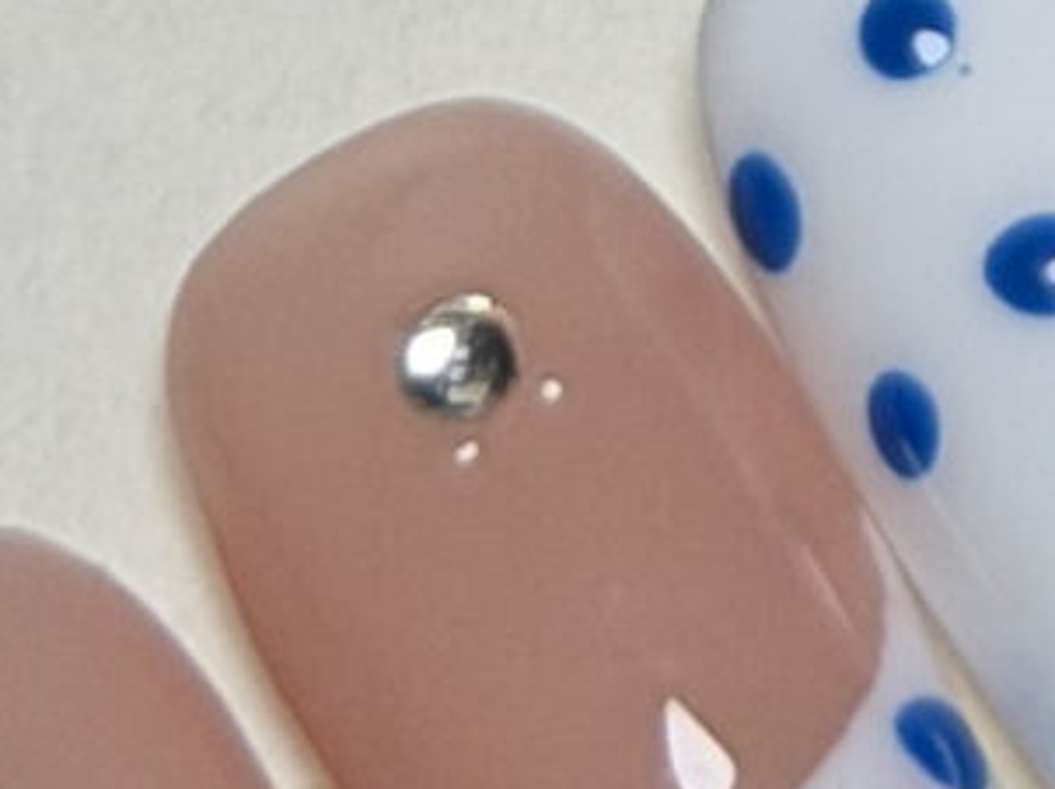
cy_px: -1913
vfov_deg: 3.5
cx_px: 2519
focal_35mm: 407
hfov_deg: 4.8
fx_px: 12394
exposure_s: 1/100
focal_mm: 6.76
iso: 64
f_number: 1.78
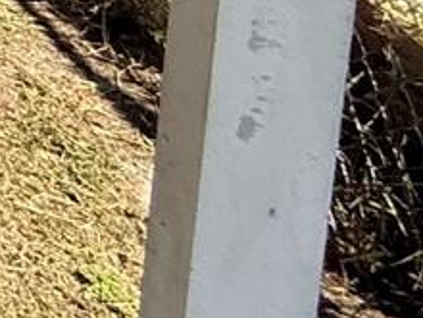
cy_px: -451
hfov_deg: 9.6
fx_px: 1246
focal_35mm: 102
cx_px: -1056
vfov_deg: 11.8
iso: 64
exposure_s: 1/853
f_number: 2.2
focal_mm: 2.22
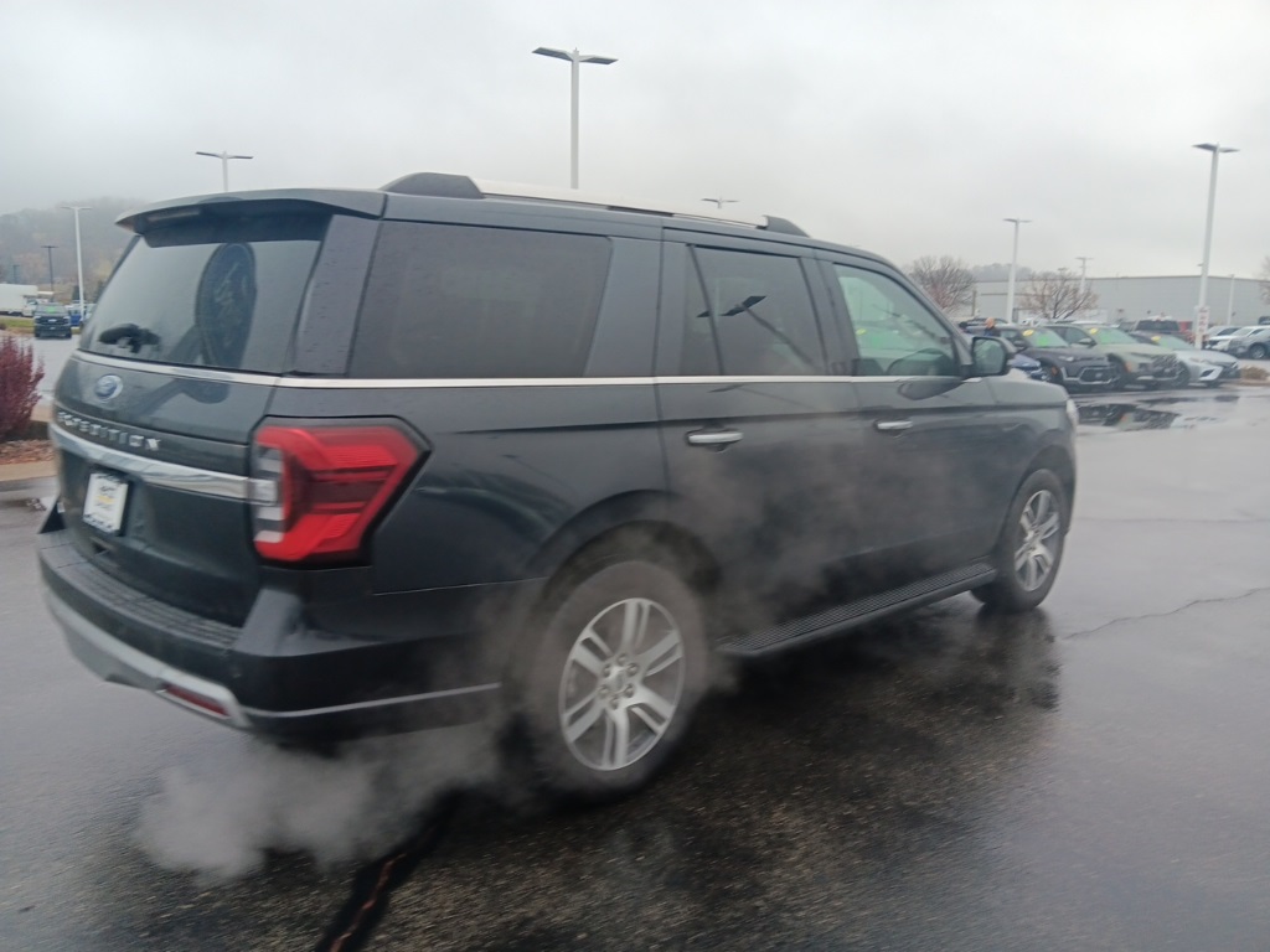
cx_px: 635
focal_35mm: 26
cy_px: 476
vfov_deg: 53.1
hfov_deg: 67.3
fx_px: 954
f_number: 1.8
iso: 150
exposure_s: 1/100
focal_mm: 3.98
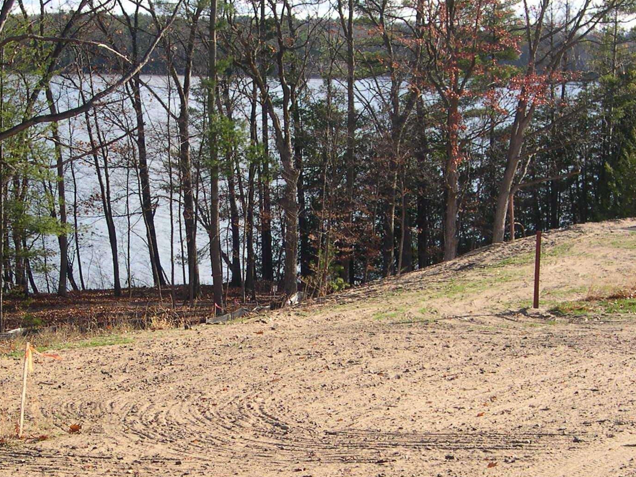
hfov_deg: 24.9
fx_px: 1433
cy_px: 305
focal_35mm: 78
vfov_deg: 18.9
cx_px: 207
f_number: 3.1
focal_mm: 10.1
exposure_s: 1/527
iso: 100
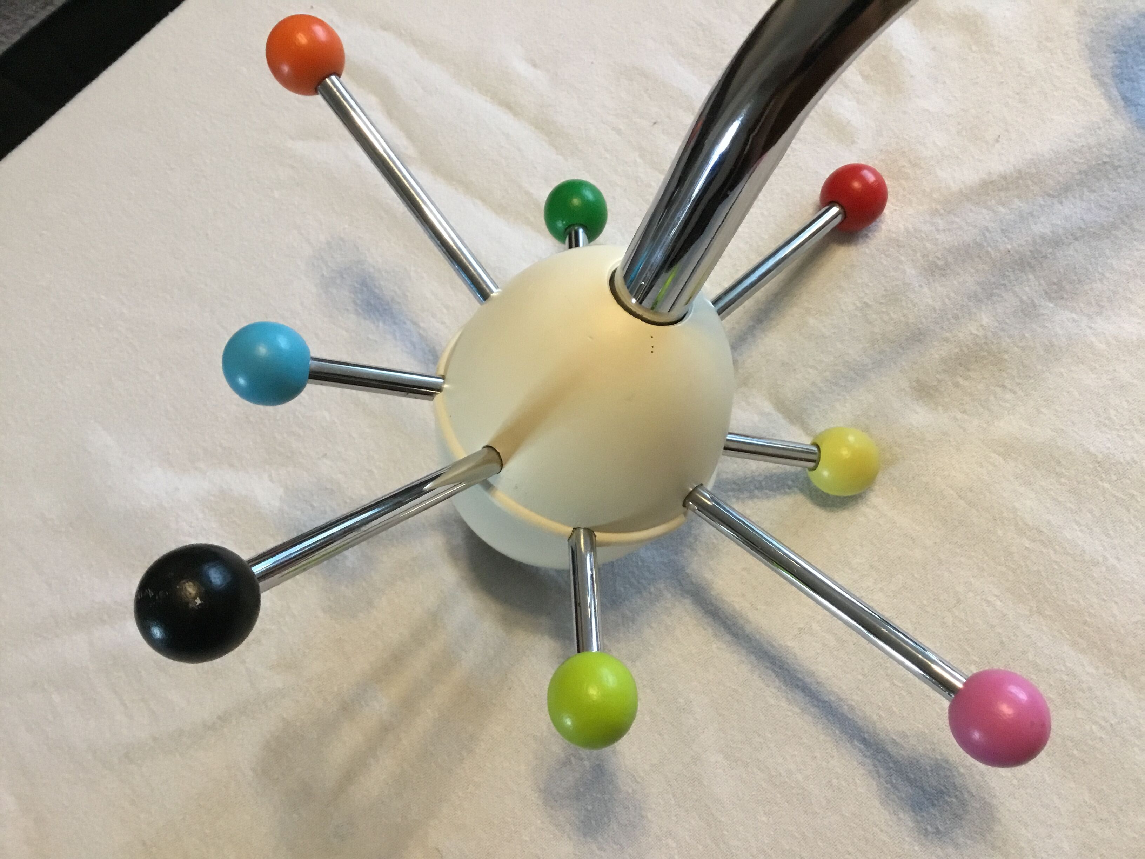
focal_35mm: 31
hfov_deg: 58.4
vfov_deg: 45.4
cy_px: 430
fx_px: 1025
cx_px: 572
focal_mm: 3.3
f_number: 2.4
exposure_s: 1/33
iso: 200
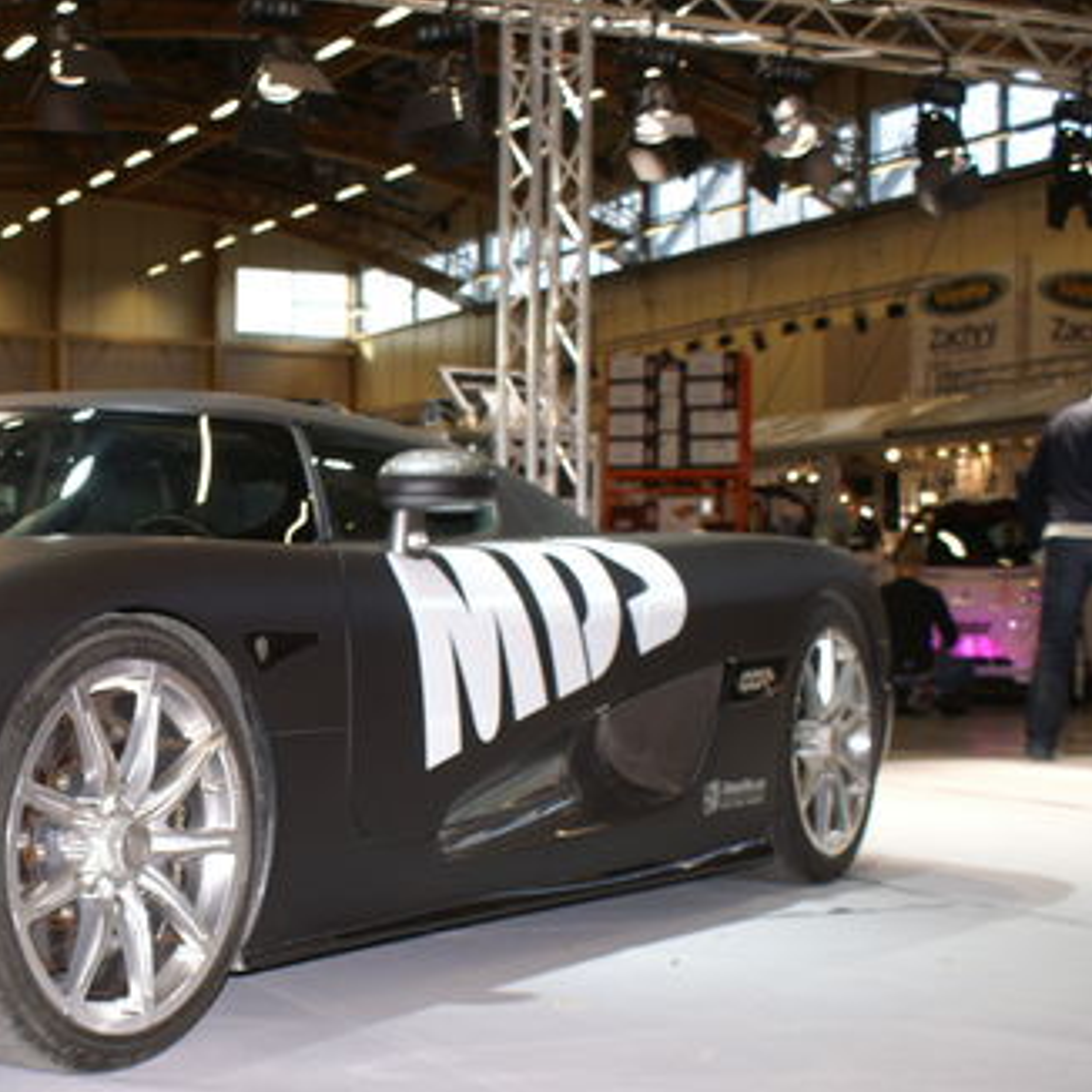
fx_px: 1963
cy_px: 630
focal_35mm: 55
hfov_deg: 29.6
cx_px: 77
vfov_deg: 31.0
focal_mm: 22
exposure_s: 1/125
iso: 400
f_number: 4.5
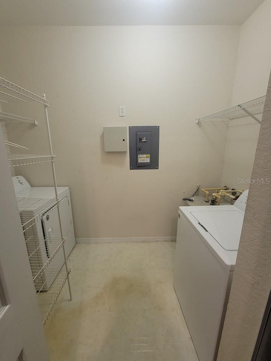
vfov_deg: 106.2
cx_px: 136
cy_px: 180
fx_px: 136
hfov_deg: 89.9
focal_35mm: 13
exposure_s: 1/40
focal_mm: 2.2
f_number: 2.2
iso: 400
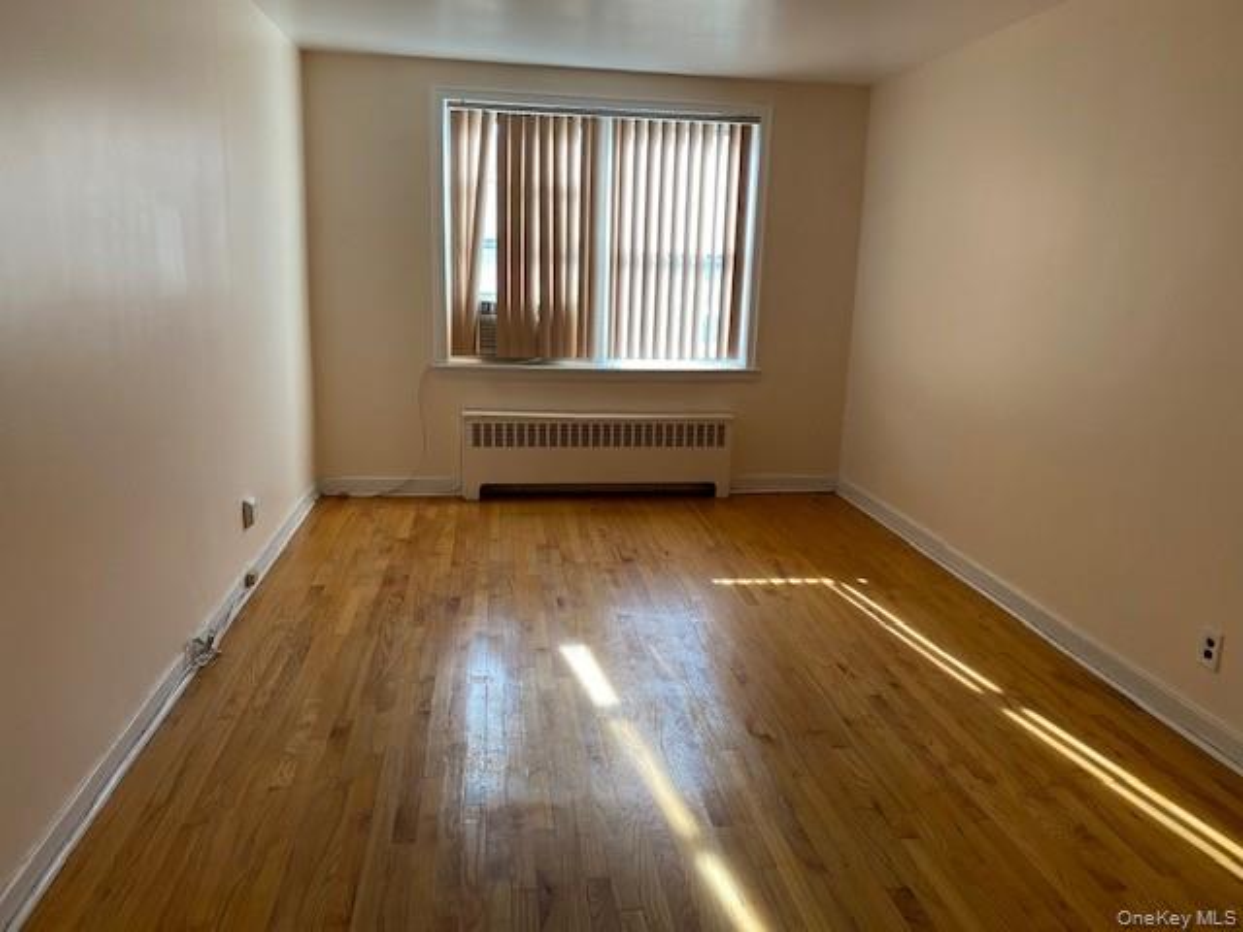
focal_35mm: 26
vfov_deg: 53.1
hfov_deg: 67.3
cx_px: 622
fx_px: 934
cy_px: 466
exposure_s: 1/122
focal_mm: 4.25
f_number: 1.8
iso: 80
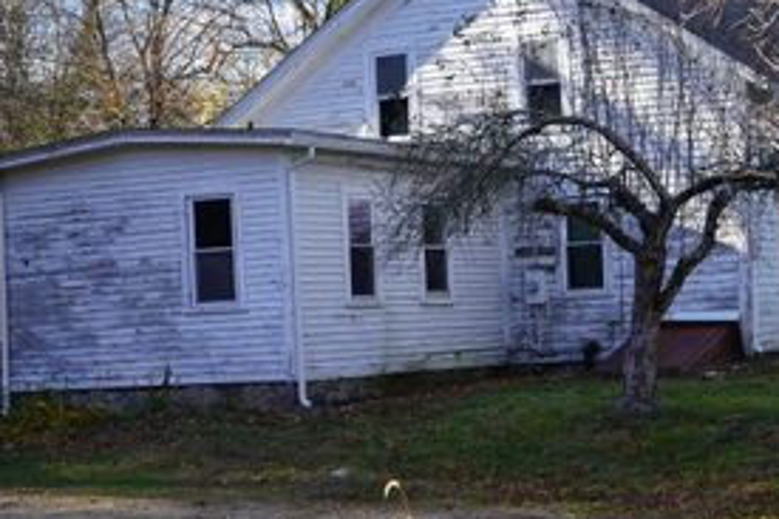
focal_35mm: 91
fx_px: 1968
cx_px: 663
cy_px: 234
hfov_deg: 22.0
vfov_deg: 15.0
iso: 100
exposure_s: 1/100
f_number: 7.1
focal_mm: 50
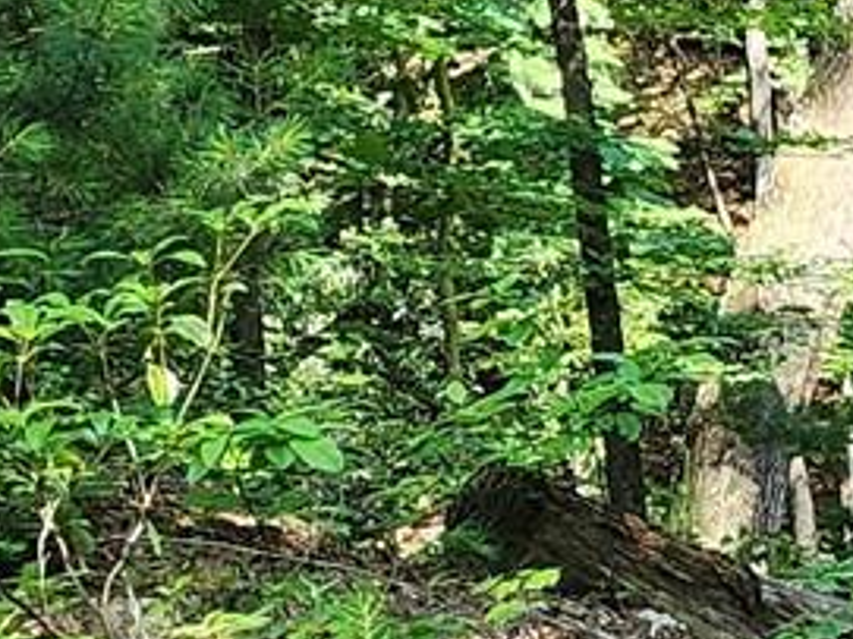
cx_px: 1948
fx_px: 4286
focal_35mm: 174
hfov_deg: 10.1
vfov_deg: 8.5
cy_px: 412
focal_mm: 6.4
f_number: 1.8
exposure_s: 1/180
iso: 80
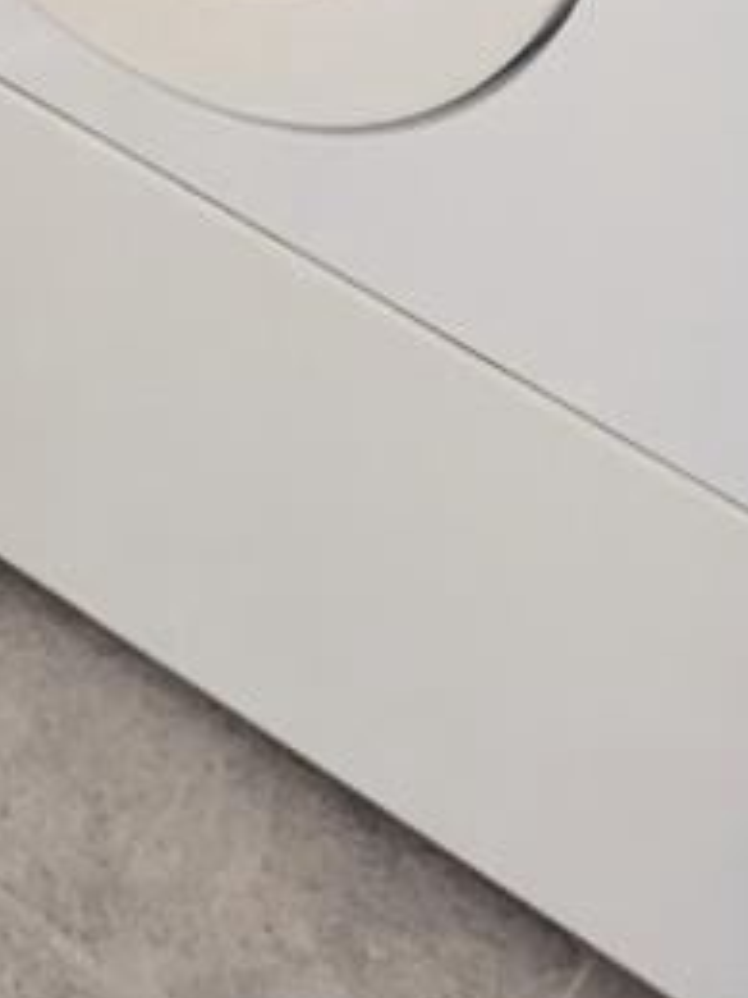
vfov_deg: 10.5
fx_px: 4091
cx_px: 176
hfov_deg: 10.4
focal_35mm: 142
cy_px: -1831
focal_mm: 6.81
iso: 201
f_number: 1.85
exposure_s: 1/24
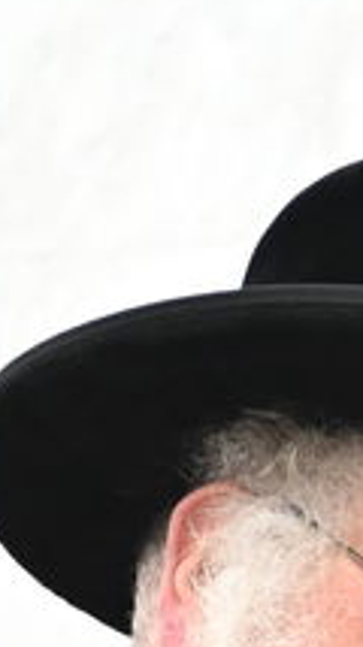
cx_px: 965
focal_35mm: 398
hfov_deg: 3.0
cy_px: 1294
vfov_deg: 5.3
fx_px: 6827
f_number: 4
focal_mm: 58
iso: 2000
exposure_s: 1/160
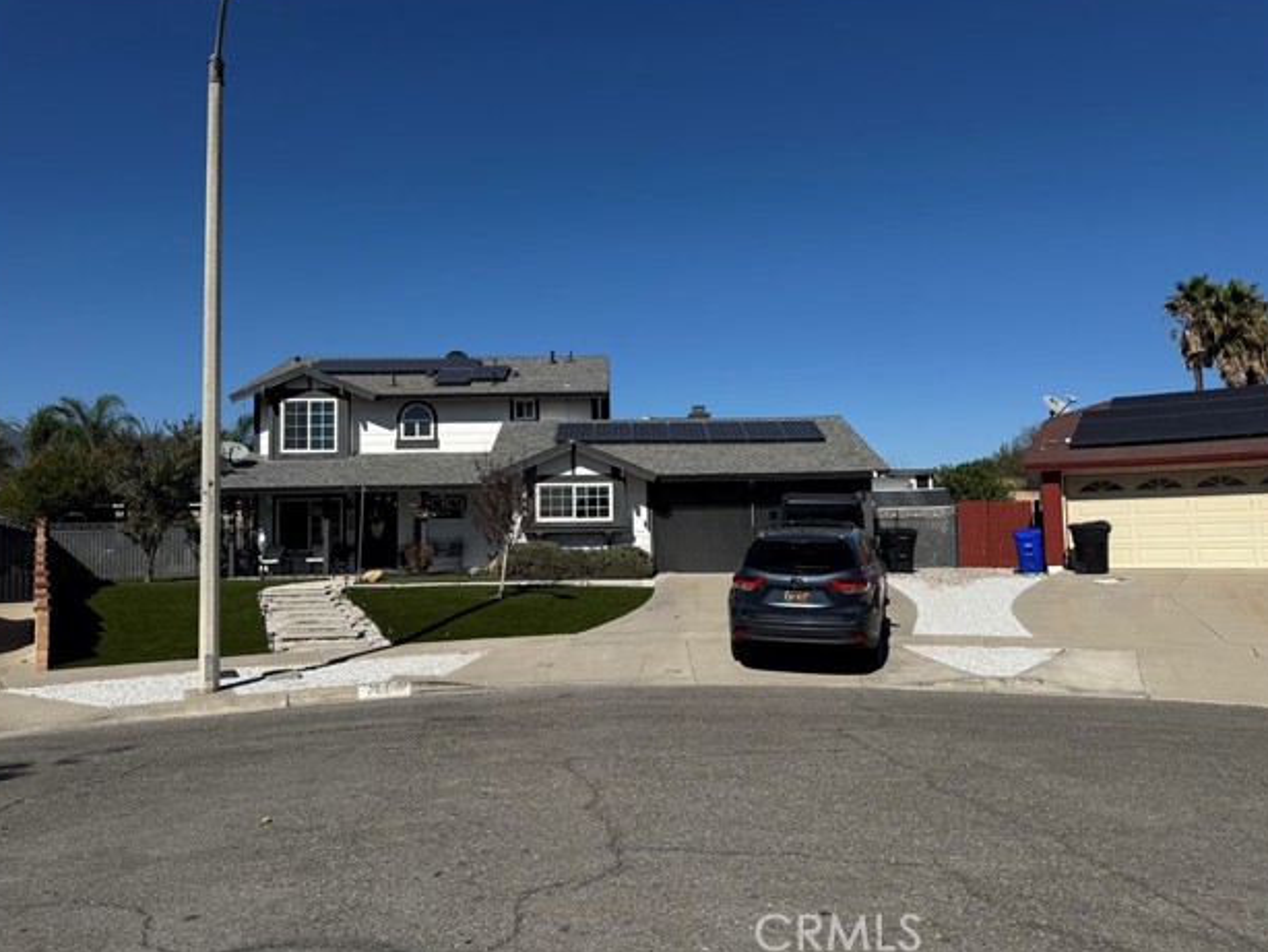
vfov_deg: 54.9
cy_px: 467
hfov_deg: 69.4
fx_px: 916
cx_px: 636
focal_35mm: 25
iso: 80
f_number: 1.78
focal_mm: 6.76
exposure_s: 1/7937
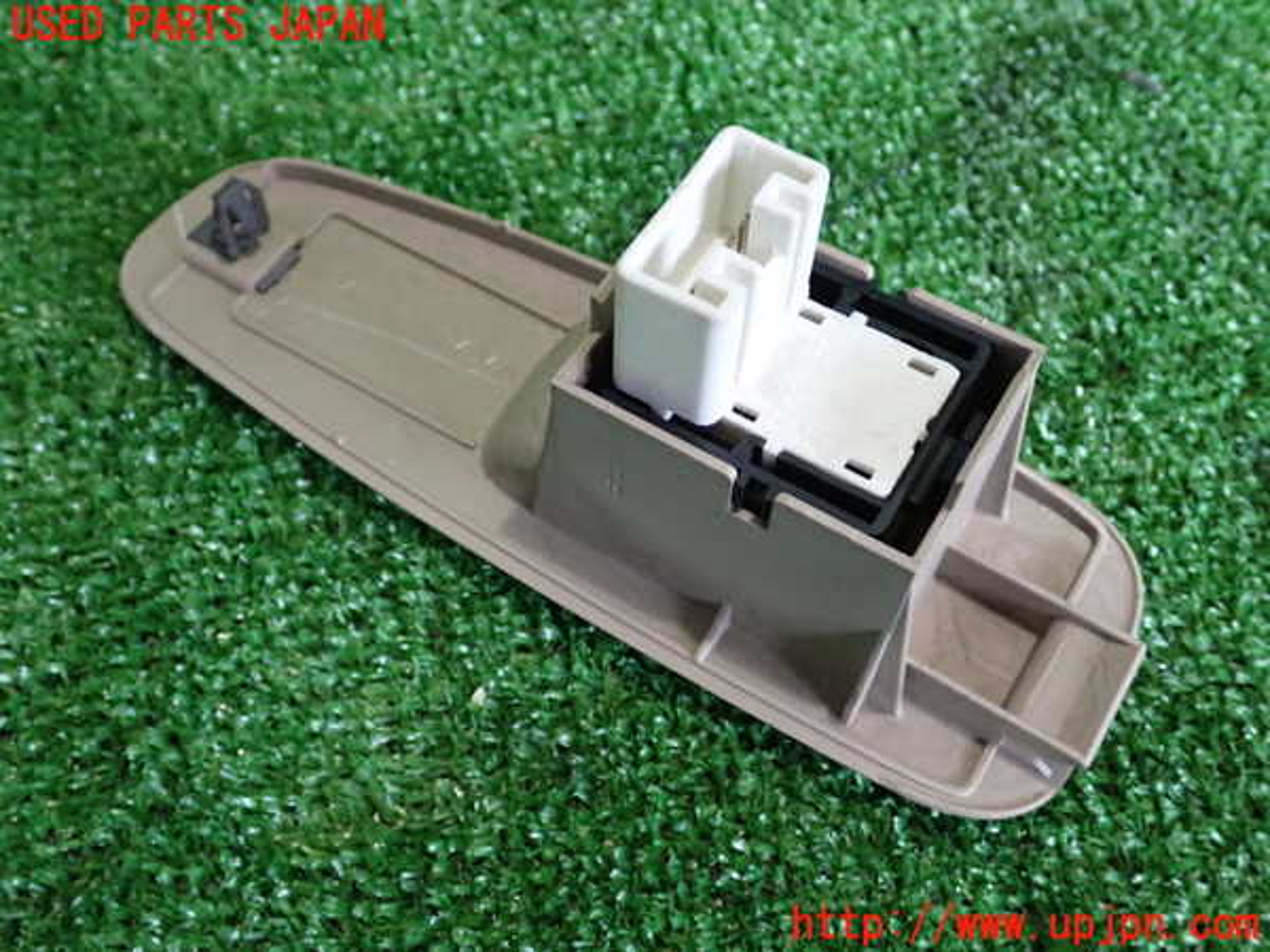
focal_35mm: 38
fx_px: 1394
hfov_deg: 49.0
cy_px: 476
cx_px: 635
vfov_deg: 37.7
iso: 800
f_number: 2.7
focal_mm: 6.83
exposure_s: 1/30
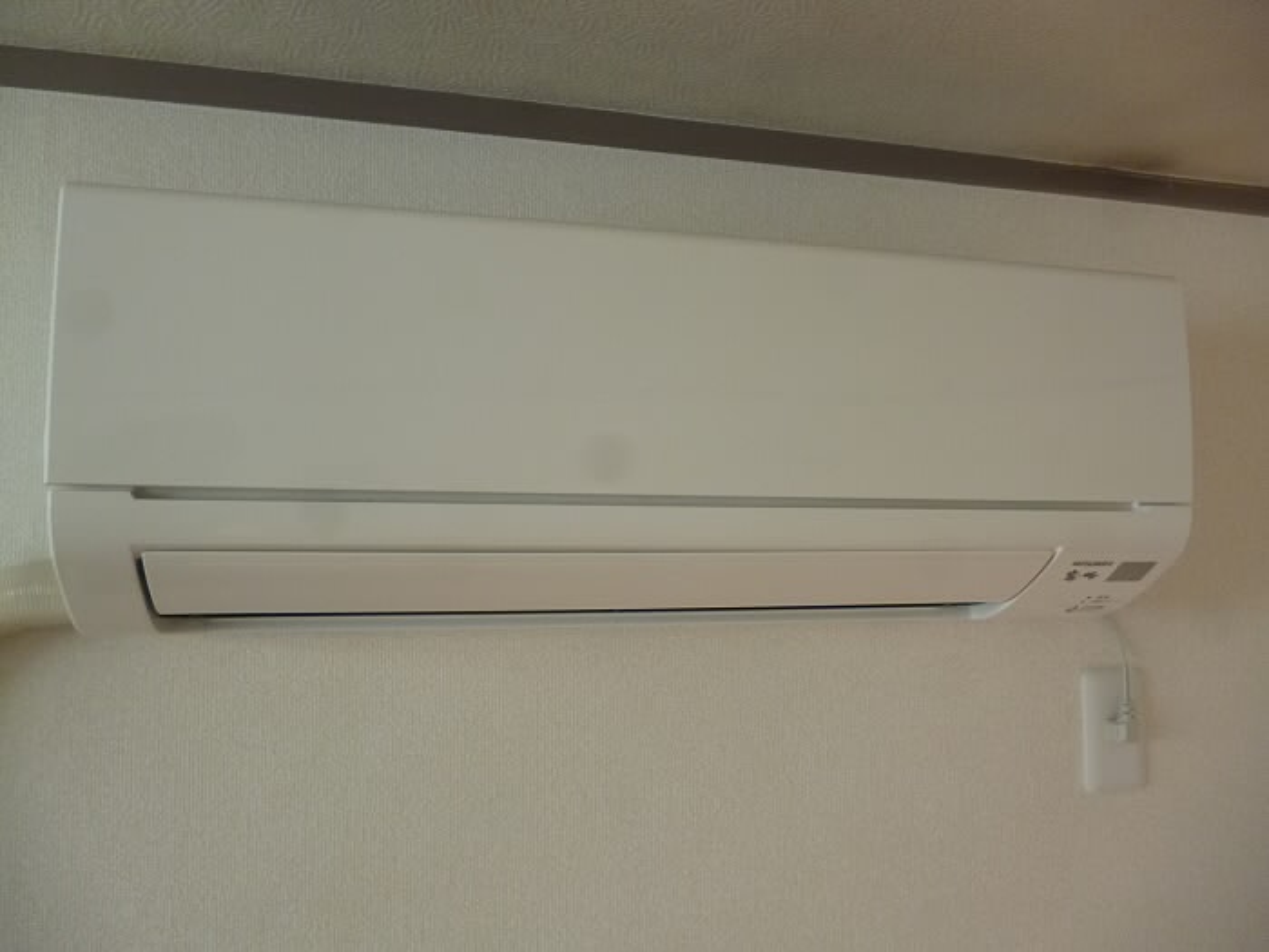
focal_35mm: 28
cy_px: 476
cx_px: 634
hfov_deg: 63.4
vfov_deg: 49.7
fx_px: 1026
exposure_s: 1/60
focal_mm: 5
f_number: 3.1
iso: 200
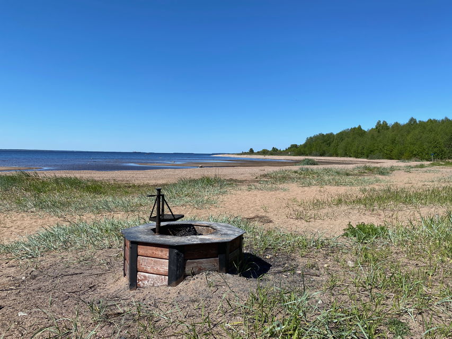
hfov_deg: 67.3
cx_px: 226
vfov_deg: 53.1
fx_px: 340
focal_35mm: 26
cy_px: 170
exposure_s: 1/3205
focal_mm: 4.25
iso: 32
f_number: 1.8
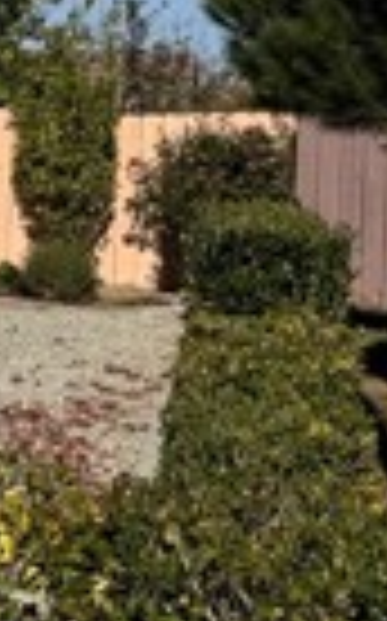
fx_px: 1995
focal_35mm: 118
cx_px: -688
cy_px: 108
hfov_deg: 9.3
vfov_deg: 17.5
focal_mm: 6.76
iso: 80
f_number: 1.78
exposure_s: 1/9009
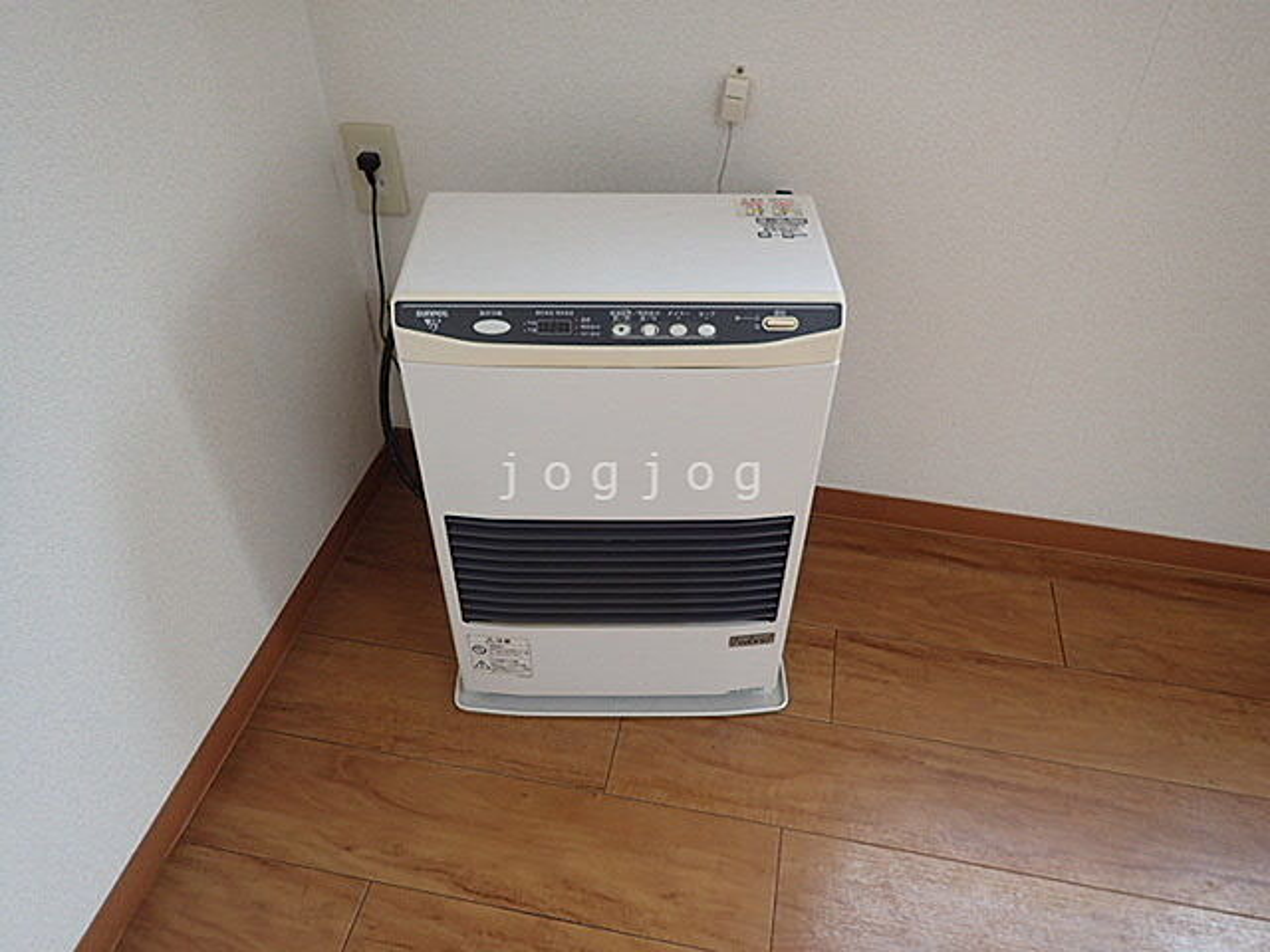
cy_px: 476
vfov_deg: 54.9
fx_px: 917
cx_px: 635
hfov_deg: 69.4
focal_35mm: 25
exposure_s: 1/100
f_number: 2
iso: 100
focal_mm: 4.5
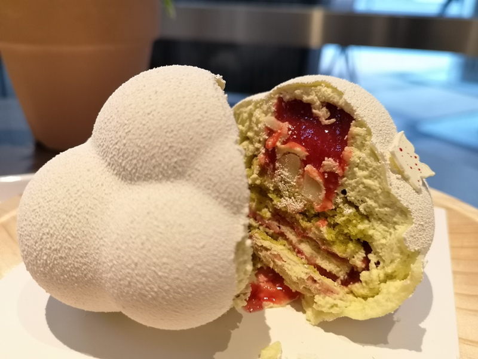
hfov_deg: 55.4
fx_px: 456
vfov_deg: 42.9
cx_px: 239
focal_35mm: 33
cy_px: 180
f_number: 1.8
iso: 125
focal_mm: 3.95
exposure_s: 1/50
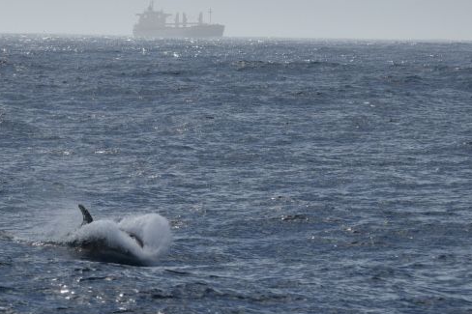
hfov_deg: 9.7
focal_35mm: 213
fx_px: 2792
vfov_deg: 6.4
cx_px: 136
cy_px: 71
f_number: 5
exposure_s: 1/8000
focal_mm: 130
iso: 400
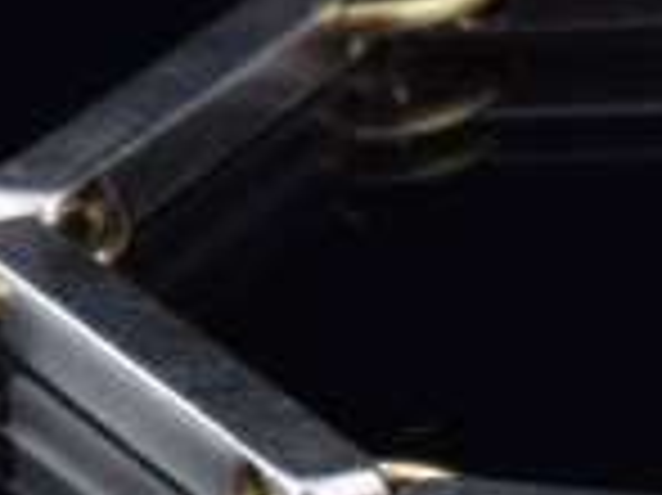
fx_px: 6613
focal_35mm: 346
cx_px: 1256
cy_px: 632
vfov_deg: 4.3
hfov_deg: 5.6
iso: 100
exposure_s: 1/100
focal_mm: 55
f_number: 25
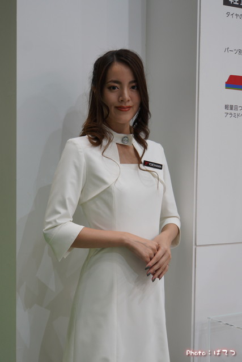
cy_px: 181
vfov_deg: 32.6
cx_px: 121
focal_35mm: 62
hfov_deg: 22.1
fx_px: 620
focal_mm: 41
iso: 200
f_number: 5
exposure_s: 1/80
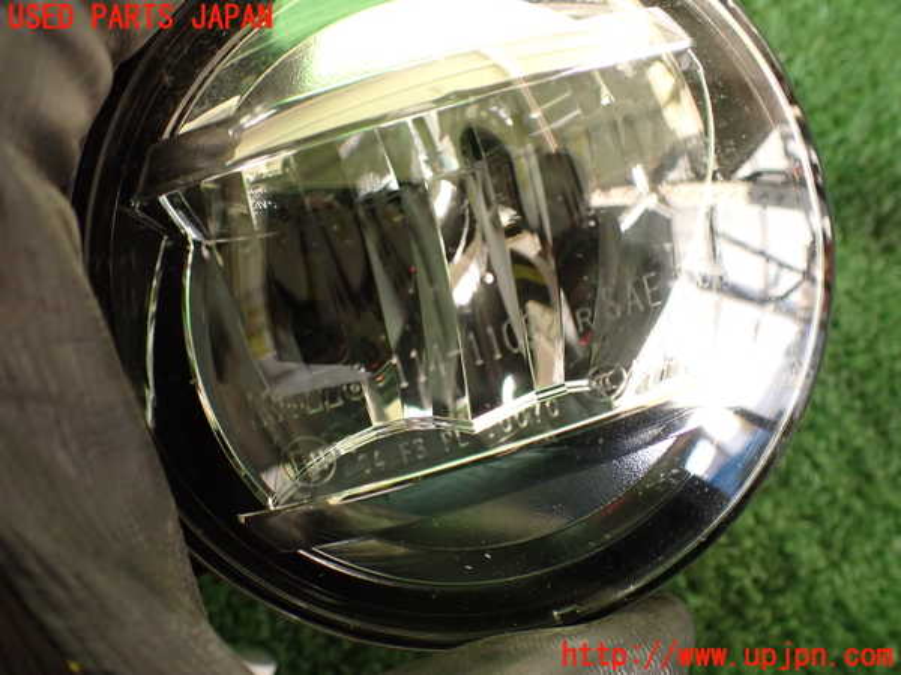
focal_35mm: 30
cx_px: 450
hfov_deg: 60.0
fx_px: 781
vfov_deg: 46.8
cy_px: 338
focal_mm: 5.4
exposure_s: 1/125
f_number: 2.3
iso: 320
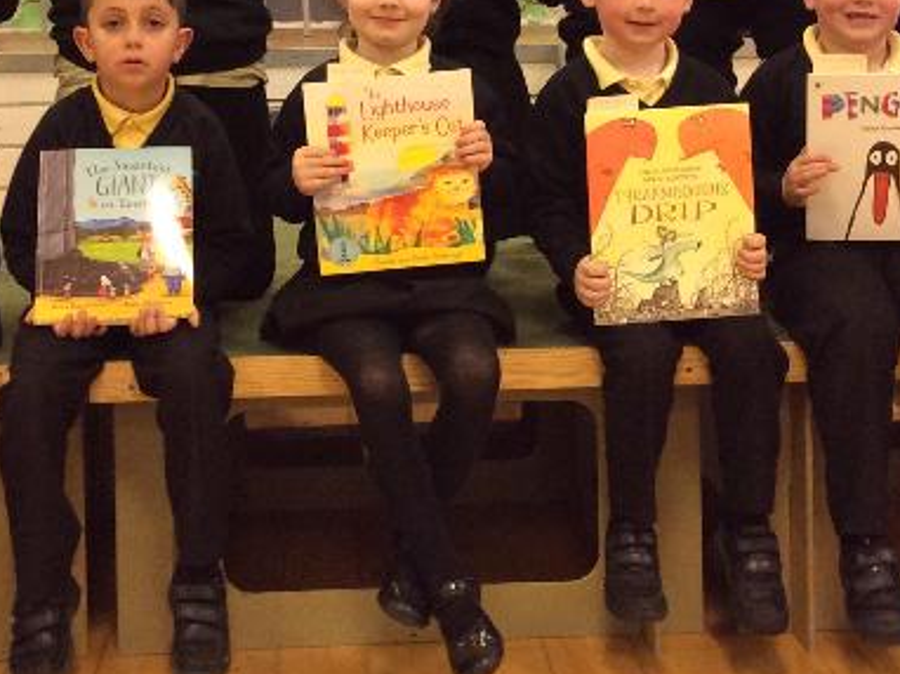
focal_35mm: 67
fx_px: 1741
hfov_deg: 29.0
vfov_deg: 21.6
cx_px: 398
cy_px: 108
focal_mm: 3.3
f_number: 2.4
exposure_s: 1/25
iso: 200
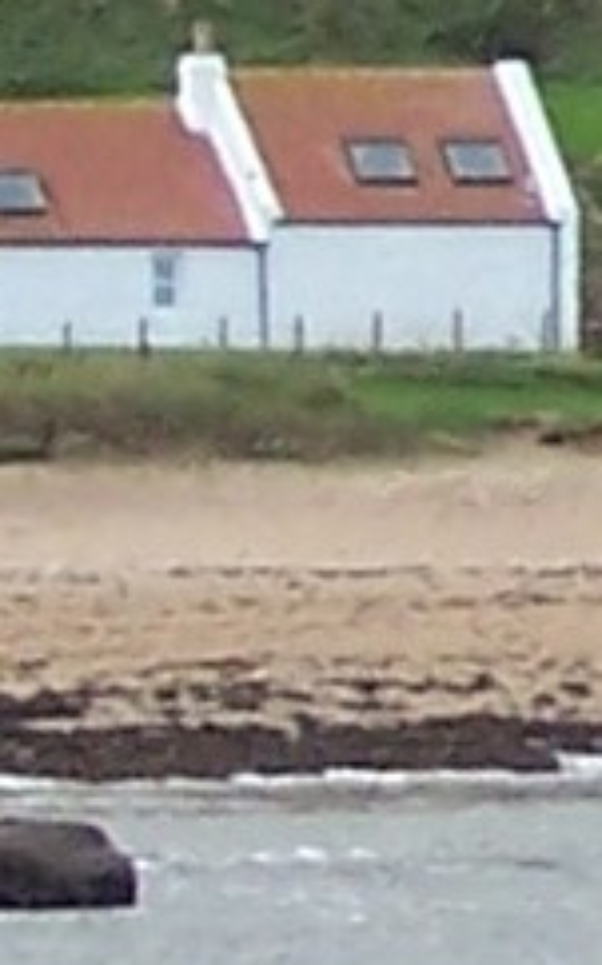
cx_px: 2404
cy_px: 34
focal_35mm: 559
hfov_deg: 2.3
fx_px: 14691
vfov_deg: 3.8
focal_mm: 8.5
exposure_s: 1/350
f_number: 3
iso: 80
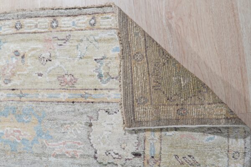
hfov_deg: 43.6
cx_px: 126
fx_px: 314
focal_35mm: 45
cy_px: 84
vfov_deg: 29.9
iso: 500
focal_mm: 30
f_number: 4
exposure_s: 1/250
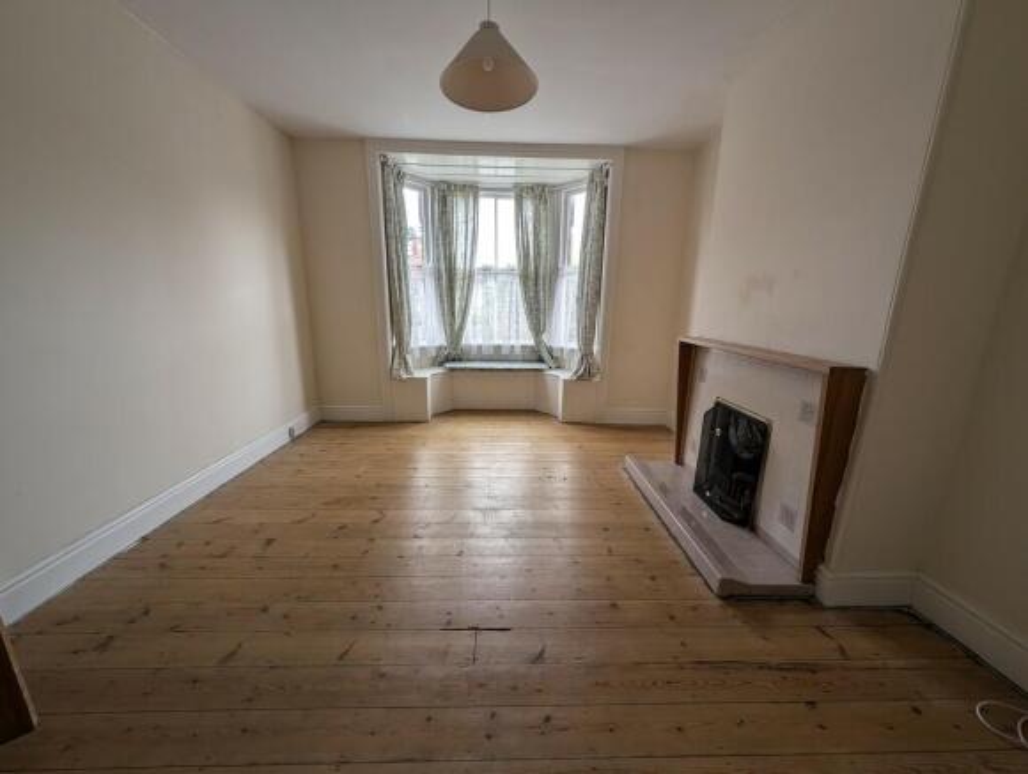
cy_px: 387
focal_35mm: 12
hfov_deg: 110.4
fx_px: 357
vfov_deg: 94.7
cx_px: 514
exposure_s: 1/112
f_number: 1.95
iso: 41
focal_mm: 2.23
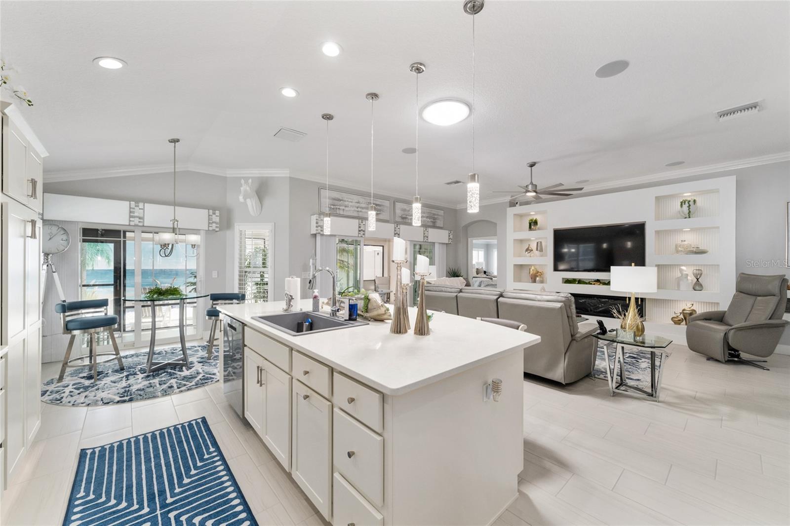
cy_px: 263
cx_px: 395
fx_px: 307
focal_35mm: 14
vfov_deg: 81.2
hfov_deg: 104.3
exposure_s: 1/60
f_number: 8
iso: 500
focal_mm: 14
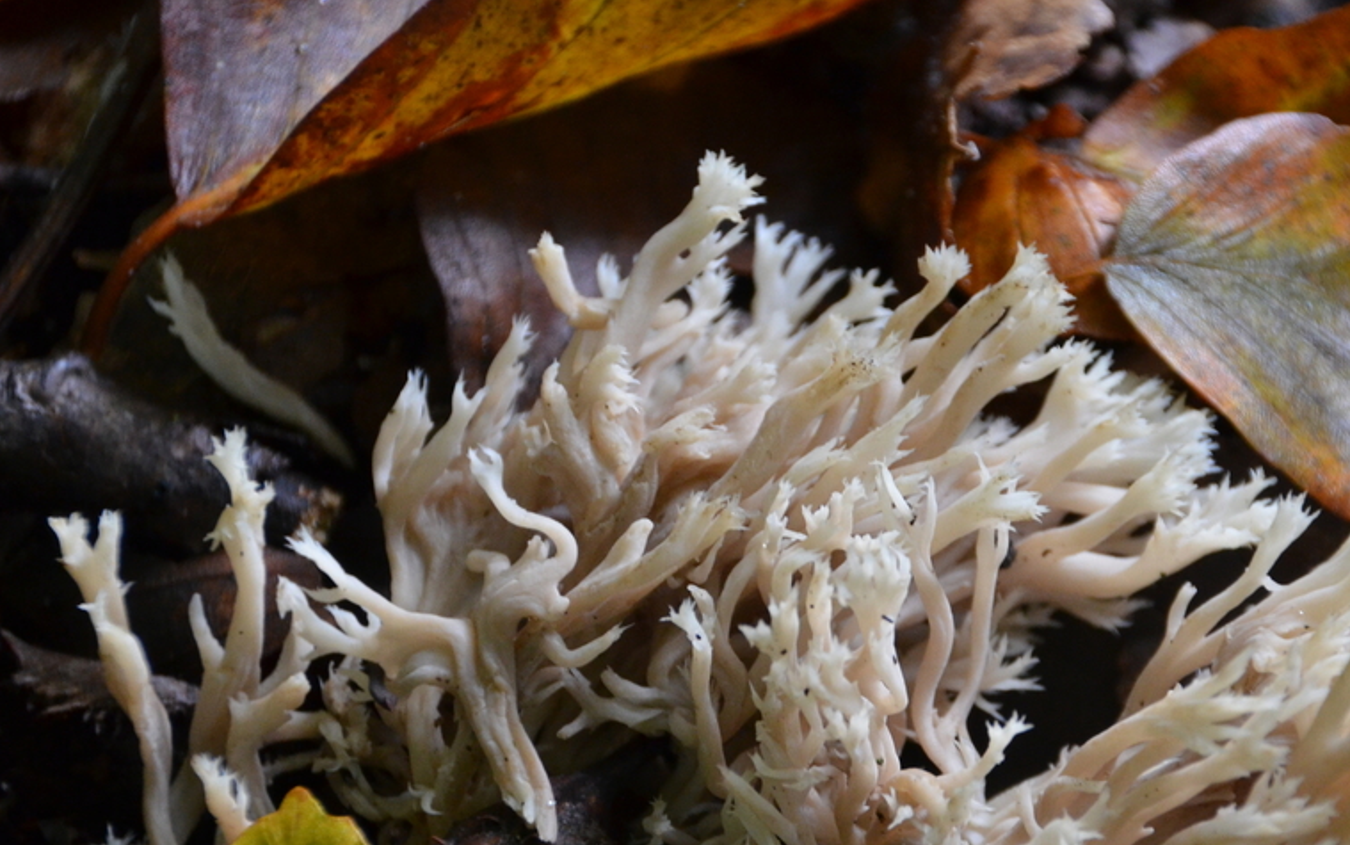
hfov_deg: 4.4
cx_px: 902
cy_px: 588
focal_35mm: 481
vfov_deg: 2.7
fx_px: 17703
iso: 1600
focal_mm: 210
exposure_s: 1/80
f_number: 6
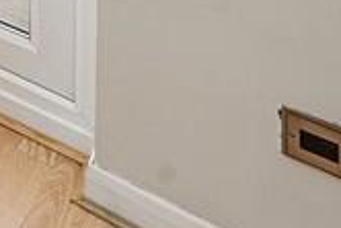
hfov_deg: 13.8
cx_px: -546
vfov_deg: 11.2
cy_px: -461
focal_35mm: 74
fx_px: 702
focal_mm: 12
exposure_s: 1/125
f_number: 9
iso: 320
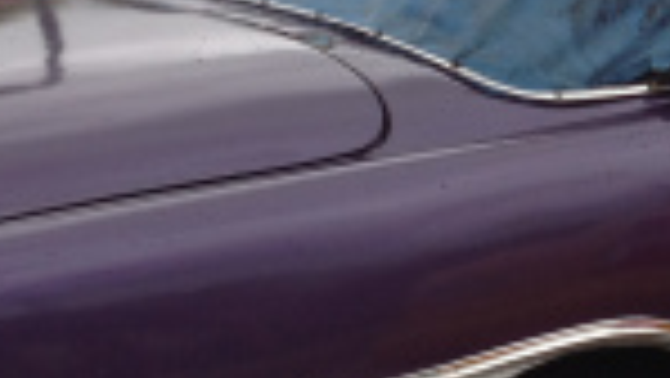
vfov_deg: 9.5
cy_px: 52
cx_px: 726
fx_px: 2257
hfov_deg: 16.4
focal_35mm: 127
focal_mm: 4.28
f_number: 2.4
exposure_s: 1/458
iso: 50
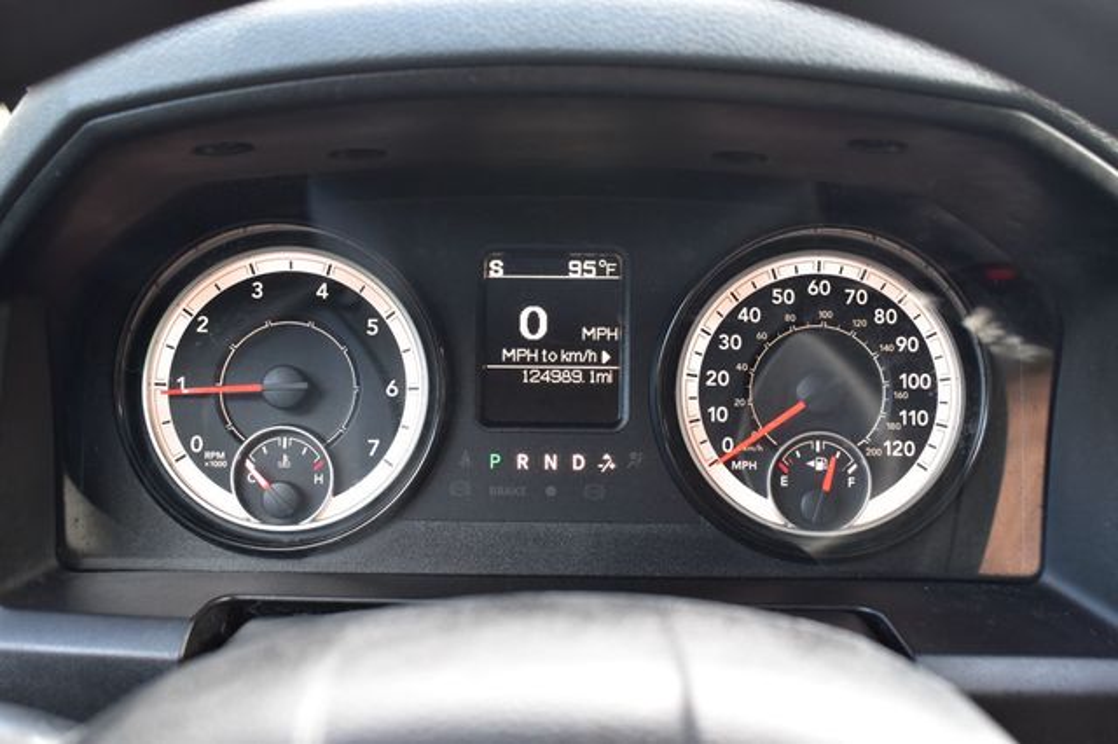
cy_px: 372
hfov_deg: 43.6
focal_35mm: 45
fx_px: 1397
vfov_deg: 29.8
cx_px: 559
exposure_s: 1/20
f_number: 6.3
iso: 400
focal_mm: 30
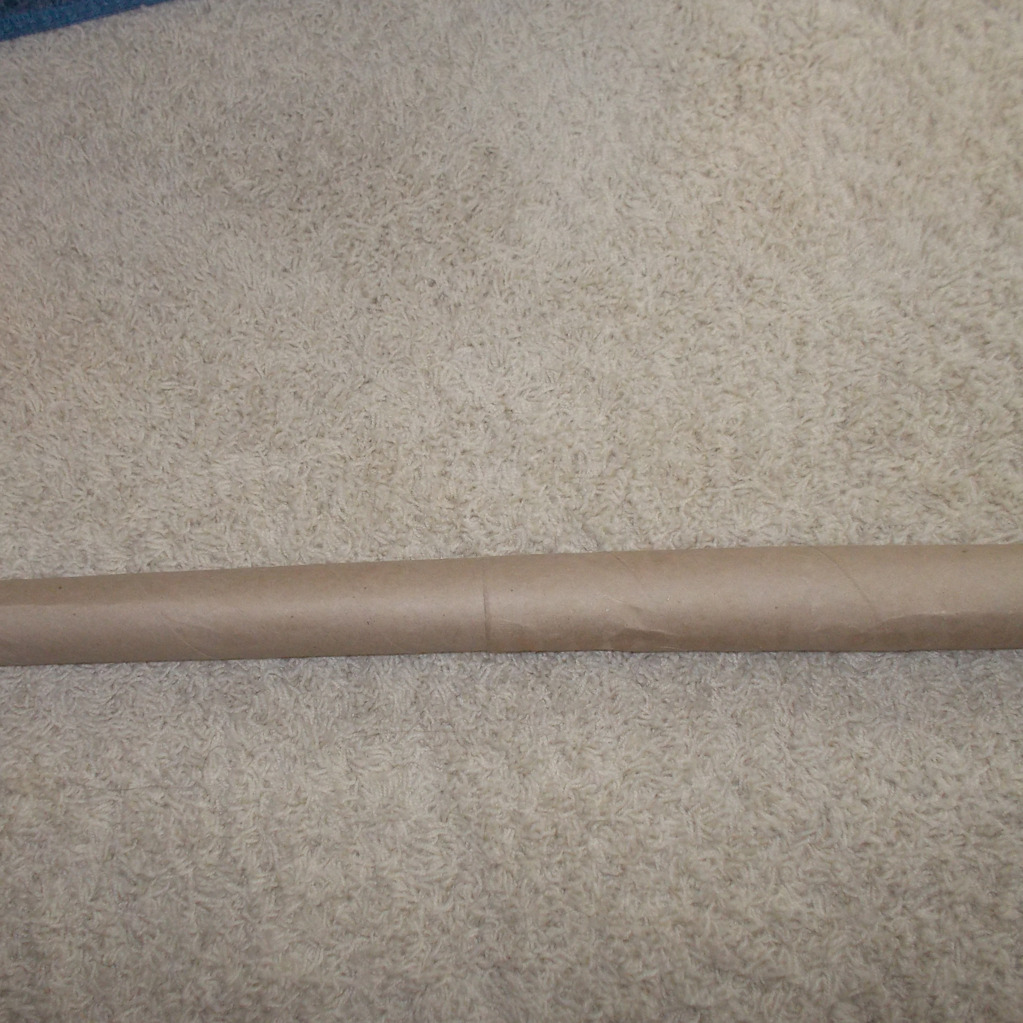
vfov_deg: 47.2
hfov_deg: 47.2
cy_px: 513
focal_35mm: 35
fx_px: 1170
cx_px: 467
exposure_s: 1/30
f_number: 3.3
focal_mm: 4.1
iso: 200
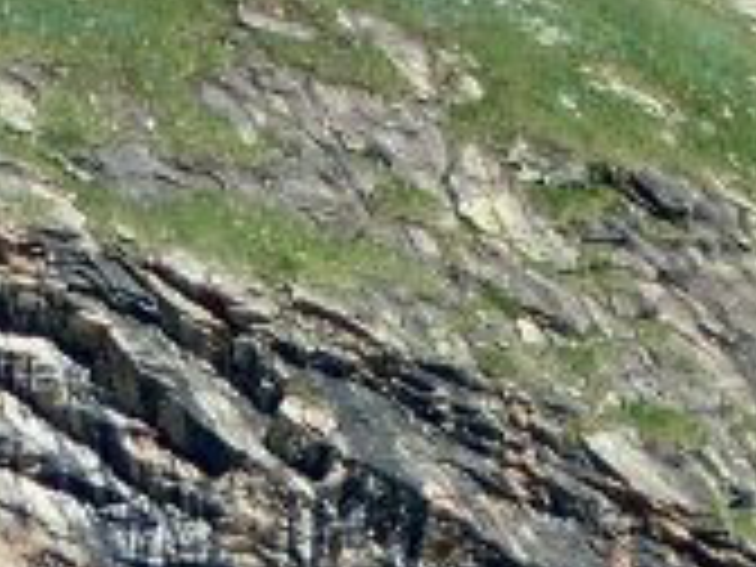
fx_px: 13016
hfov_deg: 3.3
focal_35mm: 596
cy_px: -356
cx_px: 1305
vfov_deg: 2.5
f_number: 4.9
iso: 100
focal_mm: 18
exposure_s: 1/320
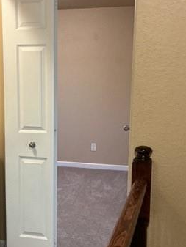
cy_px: 145
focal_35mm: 55
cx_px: 67
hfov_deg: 26.5
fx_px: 394
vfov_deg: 34.8
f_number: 1.8
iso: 250
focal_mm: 3
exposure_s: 1/50
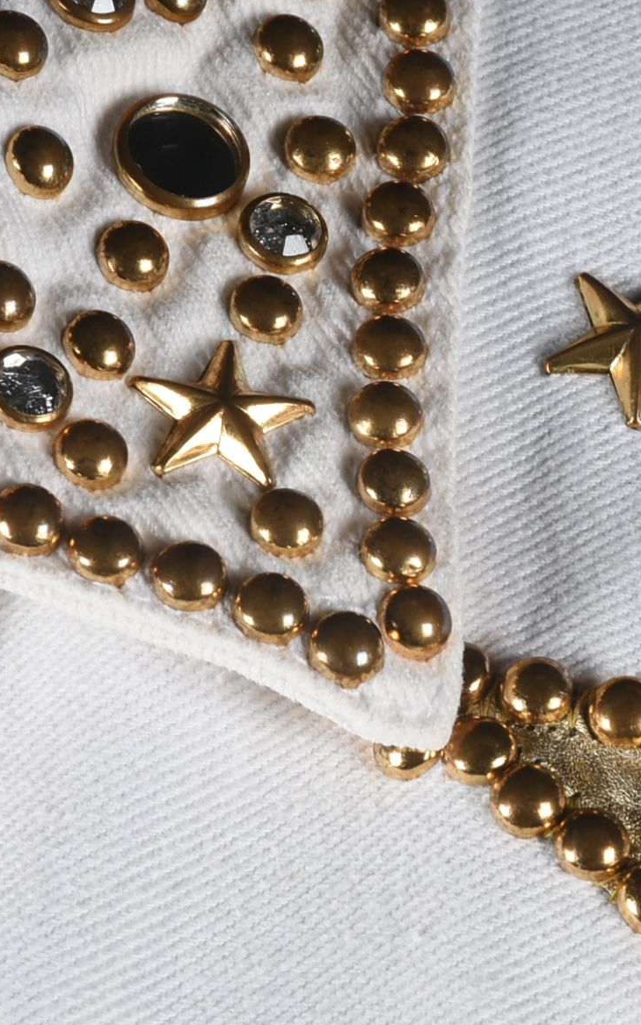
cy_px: 693
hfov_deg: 3.7
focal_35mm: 353
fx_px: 9870
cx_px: 509
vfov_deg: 5.9
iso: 200
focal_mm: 90
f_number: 14
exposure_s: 1/125
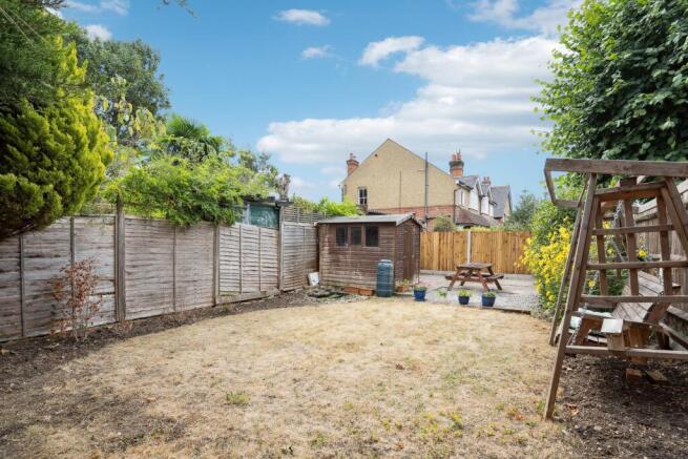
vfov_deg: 73.8
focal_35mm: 16
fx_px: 306
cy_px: 230
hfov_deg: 96.7
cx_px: 344
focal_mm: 16
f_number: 5.6
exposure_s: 1/500
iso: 640
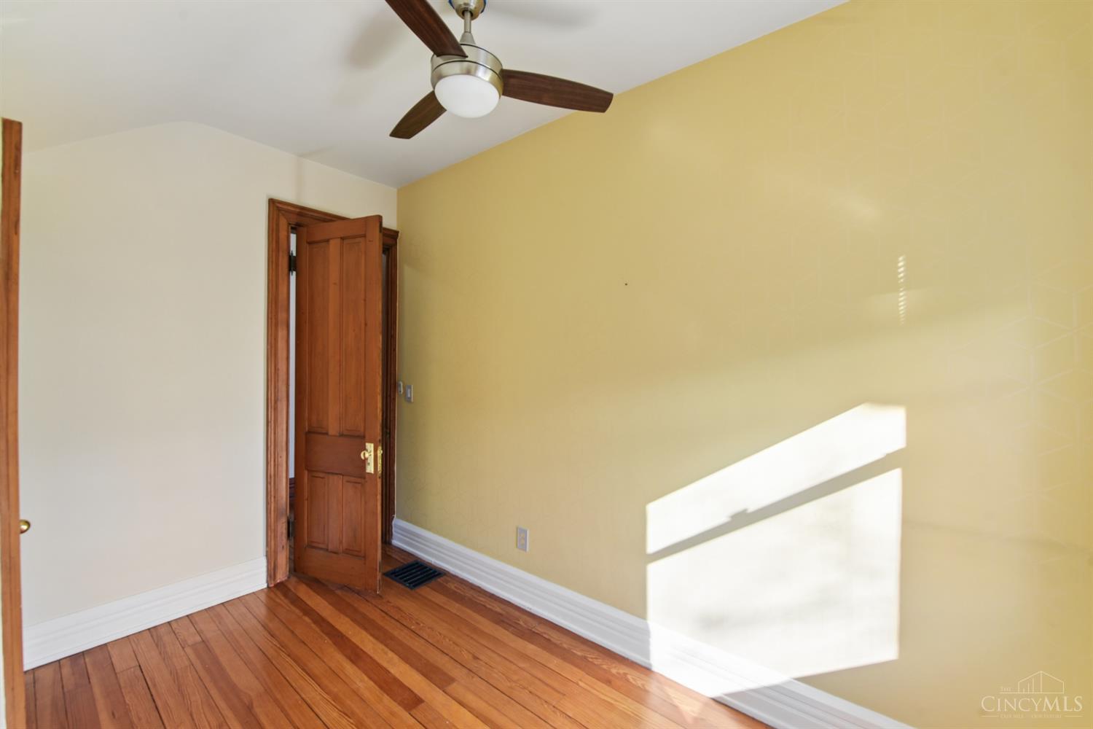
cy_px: 364
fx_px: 425
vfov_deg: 81.2
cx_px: 546
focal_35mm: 14
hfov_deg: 104.3
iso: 400
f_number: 8
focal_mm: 14
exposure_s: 1/30
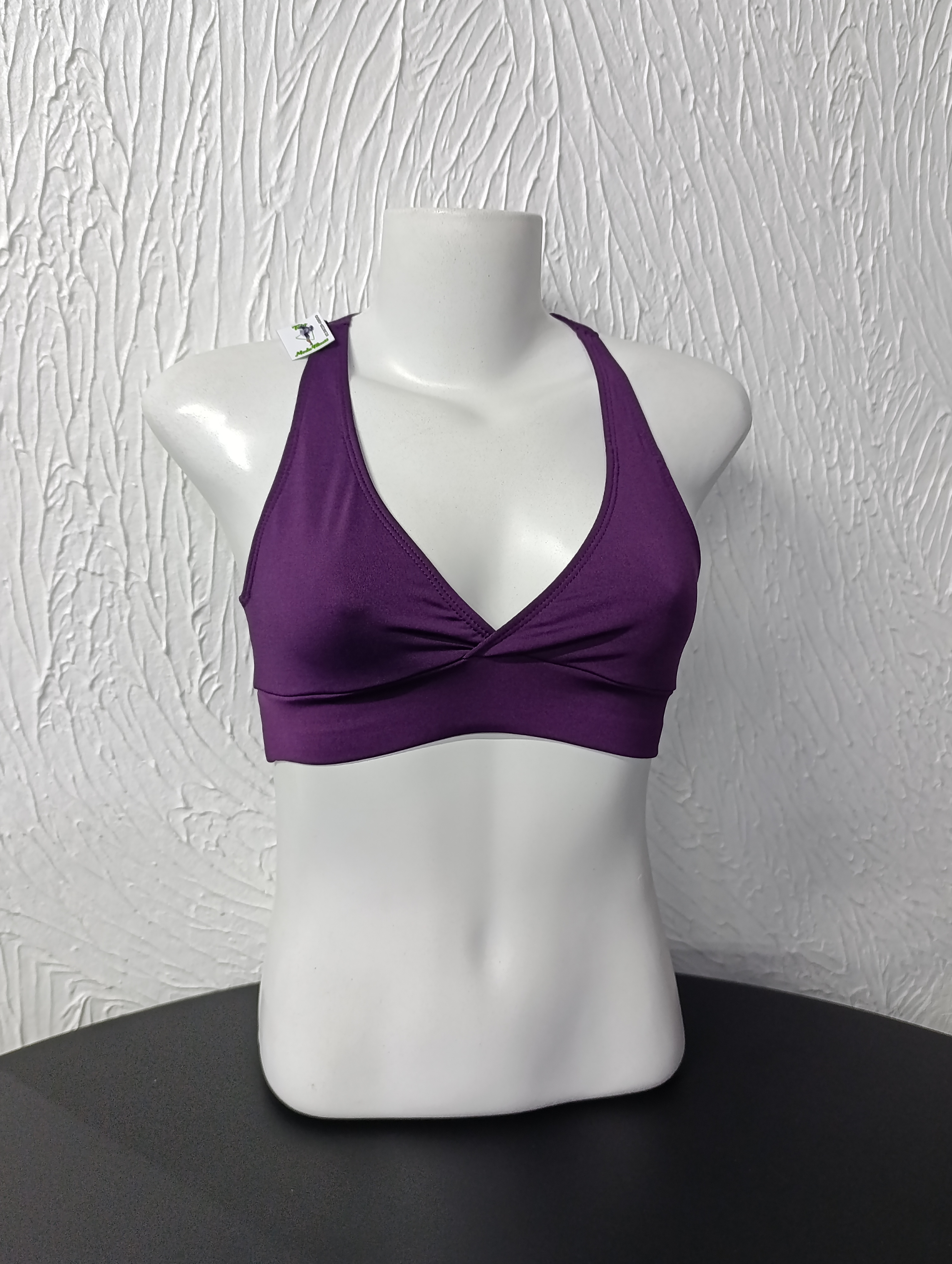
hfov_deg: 59.0
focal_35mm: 23
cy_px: 632
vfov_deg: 73.8
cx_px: 476
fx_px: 841
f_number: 1.6
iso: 1000
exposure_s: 1/40
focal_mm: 6.14
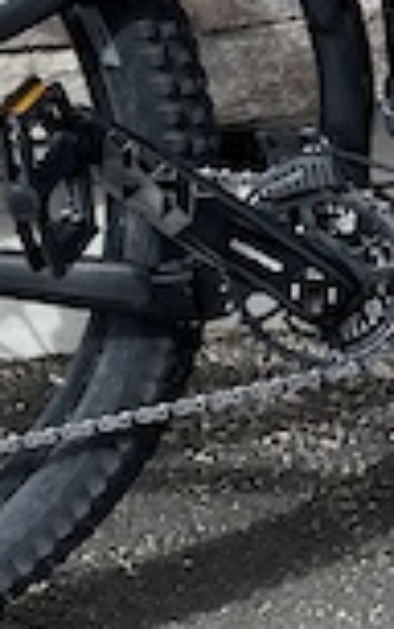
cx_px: 591
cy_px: -86
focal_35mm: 144
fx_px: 2467
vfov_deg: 14.1
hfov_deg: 8.9
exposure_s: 1/1618
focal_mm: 4.2
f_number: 1.6
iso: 32
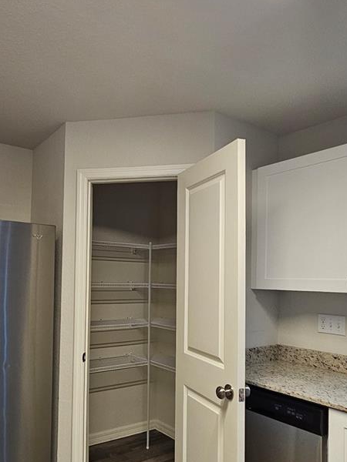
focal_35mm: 26
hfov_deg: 51.9
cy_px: 262
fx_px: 348
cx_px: 112
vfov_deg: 67.0
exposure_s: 1/60
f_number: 2.2
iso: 200
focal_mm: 2.2
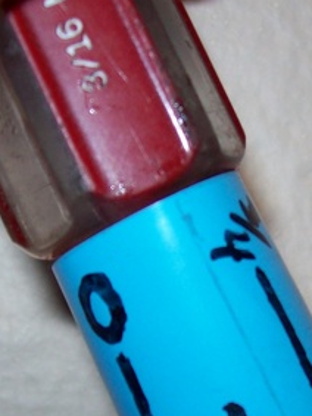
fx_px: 1070
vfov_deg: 21.8
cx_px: 265
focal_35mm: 89
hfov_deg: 16.4
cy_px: 309
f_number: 2.7
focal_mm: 6
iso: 80
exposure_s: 1/64
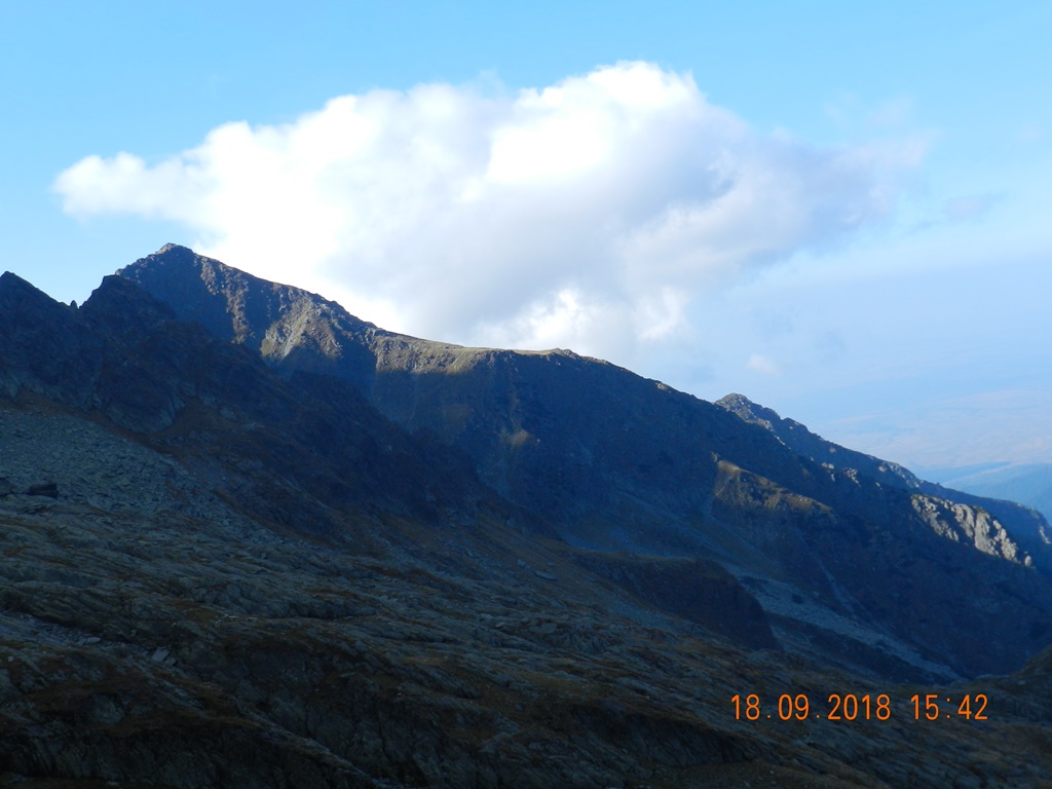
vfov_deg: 31.5
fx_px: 1398
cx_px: 526
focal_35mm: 46
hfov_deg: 41.2
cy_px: 394
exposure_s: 1/640
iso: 160
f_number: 4.2
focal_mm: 8.1
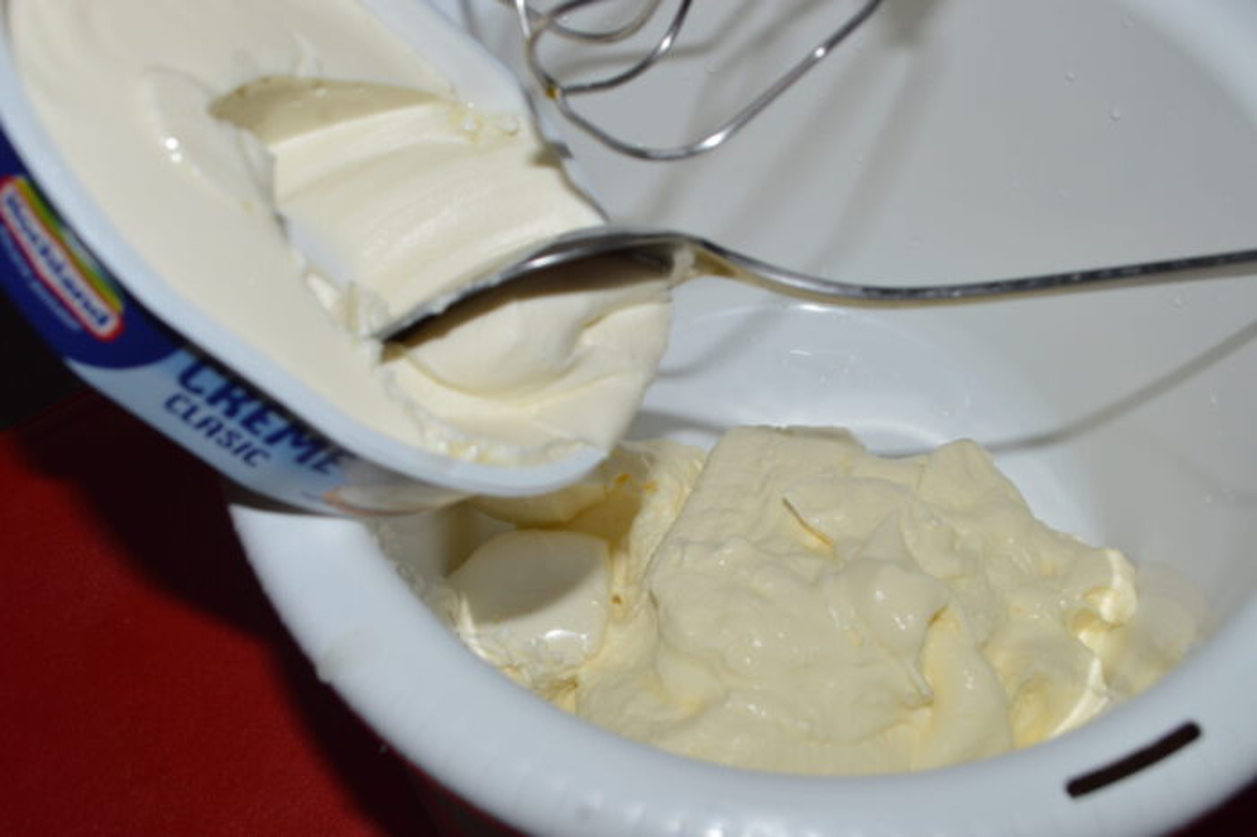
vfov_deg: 34.2
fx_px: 1361
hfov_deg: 49.6
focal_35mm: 39
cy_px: 418
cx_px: 628
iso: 100
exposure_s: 1/60
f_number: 8
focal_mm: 26
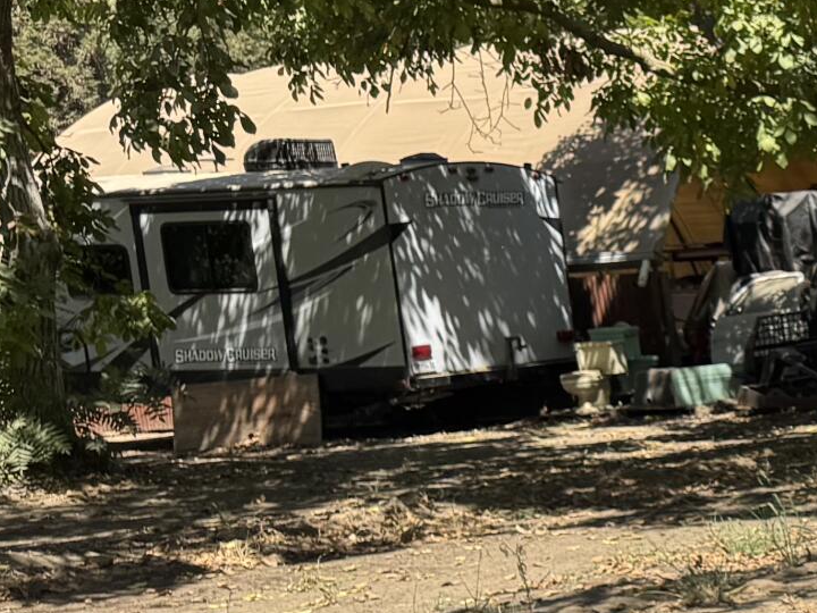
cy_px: 648
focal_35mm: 100
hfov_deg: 15.3
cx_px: 1695
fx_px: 2360
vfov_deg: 14.5
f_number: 1.78
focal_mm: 6.76
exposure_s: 1/2105
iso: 80
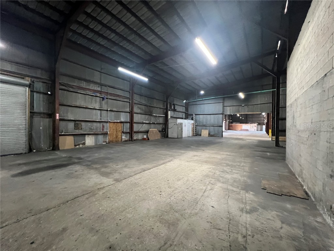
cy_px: 126
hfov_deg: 106.2
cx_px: 167
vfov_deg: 89.9
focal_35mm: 13
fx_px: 125
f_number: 1.8
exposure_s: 1/60
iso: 800
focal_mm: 1.57
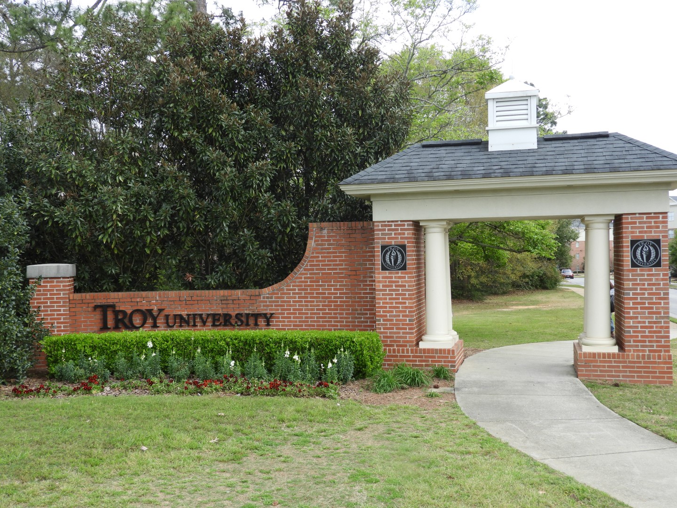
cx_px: 338
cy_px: 254
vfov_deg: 40.7
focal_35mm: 35
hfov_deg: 52.6
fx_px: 685
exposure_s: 1/320
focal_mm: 6.3
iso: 100
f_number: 3.8
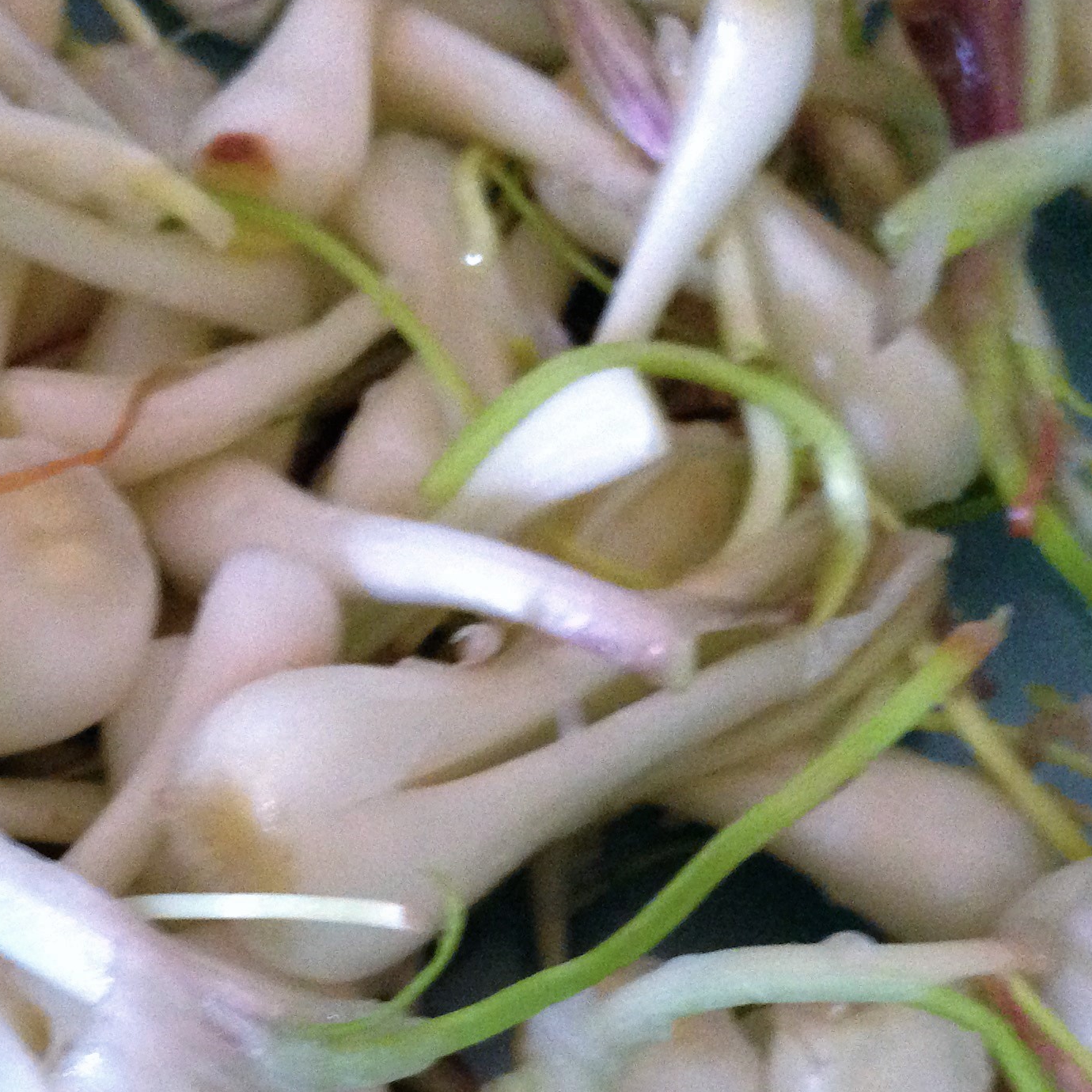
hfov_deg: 24.5
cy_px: 859
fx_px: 2463
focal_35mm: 69
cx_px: 172
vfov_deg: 24.6
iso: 400
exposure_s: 1/20
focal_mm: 4.12
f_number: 2.4
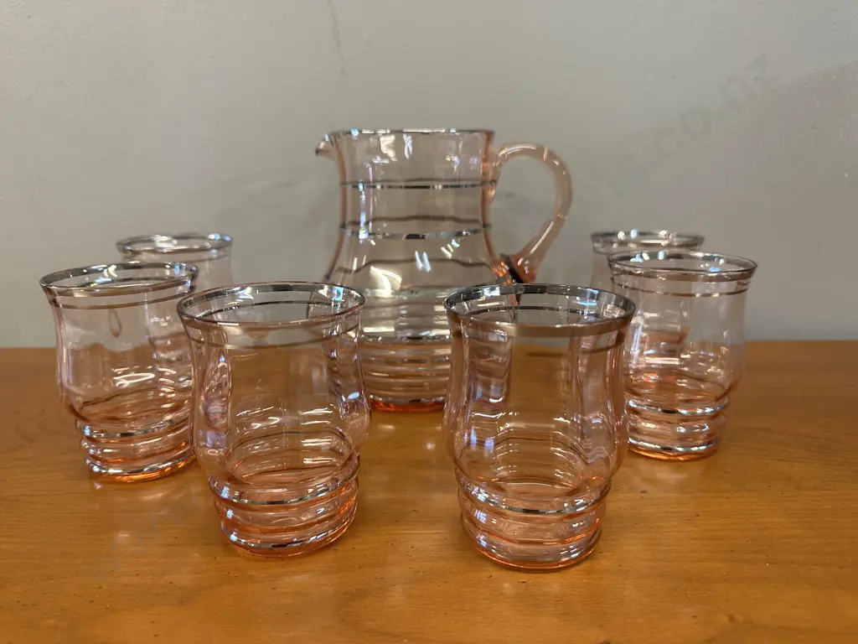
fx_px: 595
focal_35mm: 24
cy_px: 322
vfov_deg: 56.8
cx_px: 429
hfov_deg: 71.6
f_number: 1.78
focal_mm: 6.86
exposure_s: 1/50
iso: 200
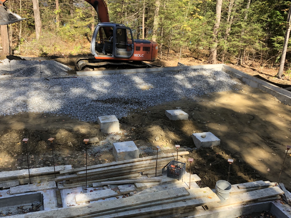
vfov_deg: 36.7
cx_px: 134
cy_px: 128
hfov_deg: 47.8
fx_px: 328
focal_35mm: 39
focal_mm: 3.99
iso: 20
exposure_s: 1/314
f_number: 1.8
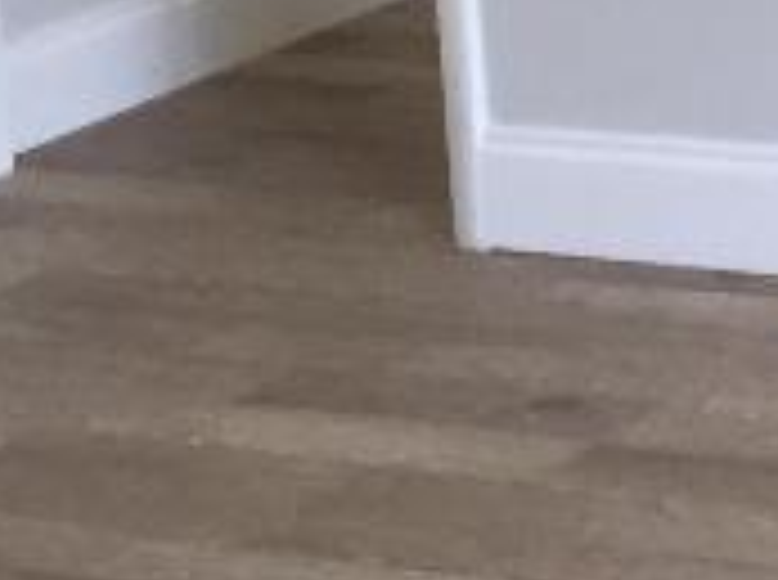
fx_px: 4127
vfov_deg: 7.6
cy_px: -737
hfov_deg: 10.2
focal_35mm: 184
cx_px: 1340
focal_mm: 3.3
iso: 50
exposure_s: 1/30
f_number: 2.4
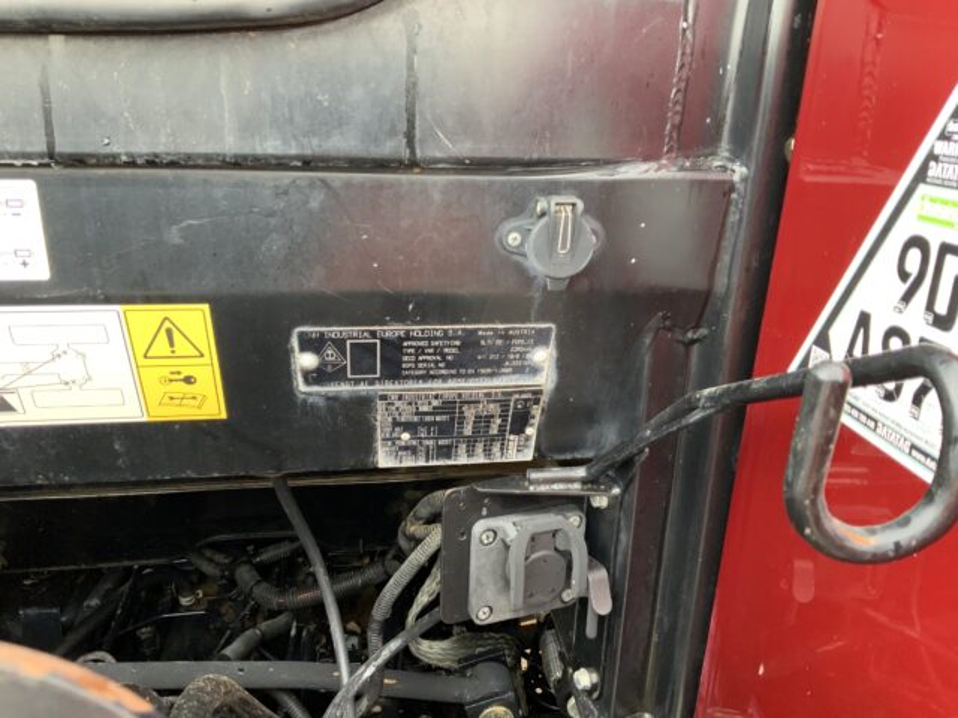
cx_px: 479
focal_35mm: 29
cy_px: 359
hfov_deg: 61.7
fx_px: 803
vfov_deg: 48.2
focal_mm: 3
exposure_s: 1/60
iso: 100
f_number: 1.8
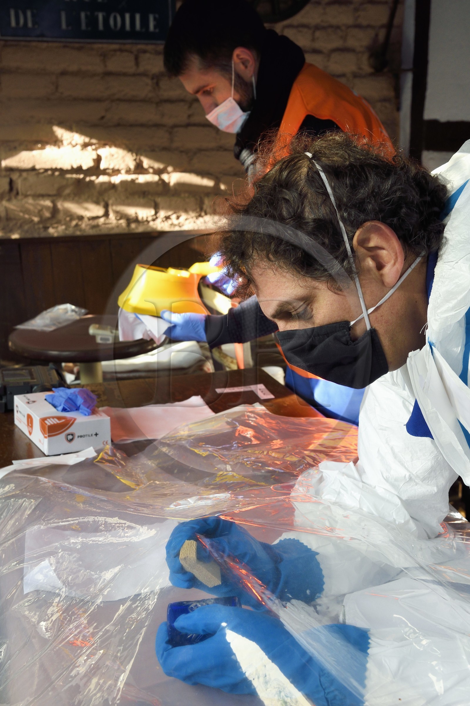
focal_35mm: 50
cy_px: 353
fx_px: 979
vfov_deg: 39.6
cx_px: 235
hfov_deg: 27.0
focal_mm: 50
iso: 800
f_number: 11
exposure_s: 1/100
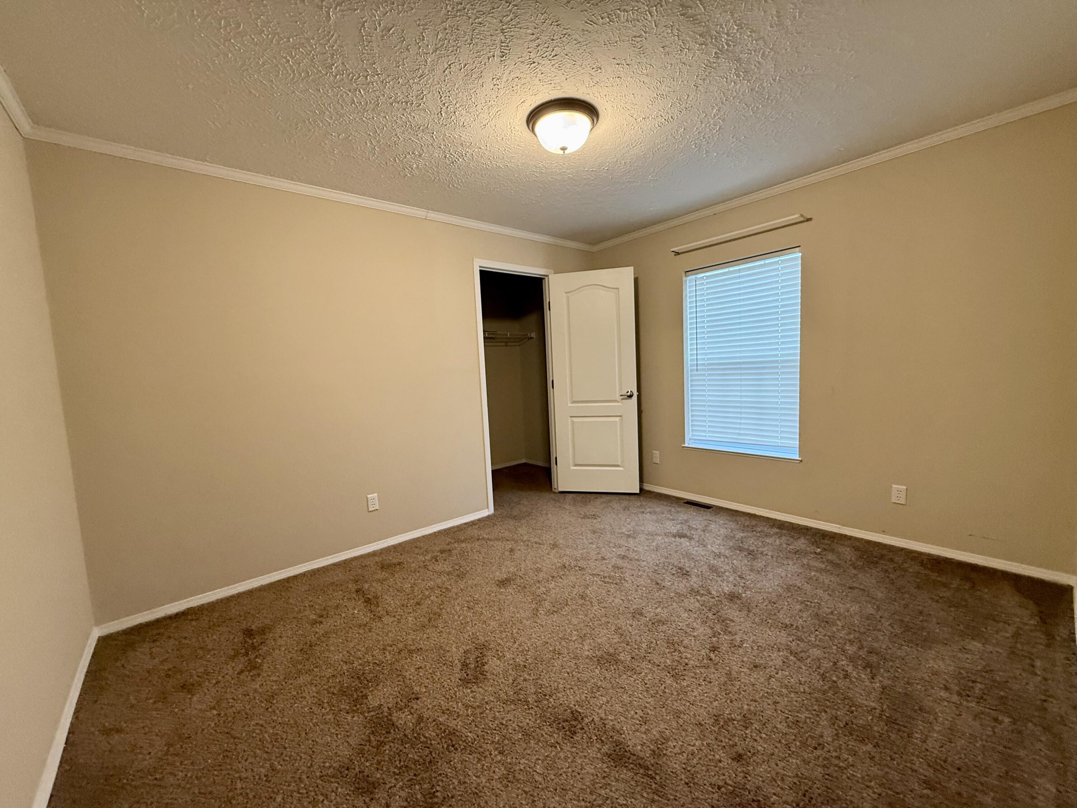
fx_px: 436
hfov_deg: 102.1
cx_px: 538
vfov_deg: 85.7
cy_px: 404
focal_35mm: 14
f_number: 2.2
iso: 320
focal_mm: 2.22
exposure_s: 1/60
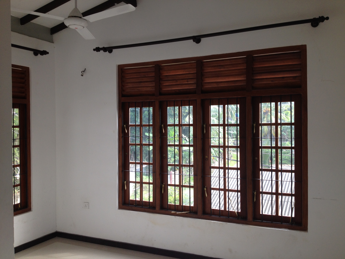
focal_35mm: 35
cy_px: 130
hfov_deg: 52.6
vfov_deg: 40.7
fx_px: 349
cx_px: 172
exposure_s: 1/120
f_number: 2.4
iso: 50
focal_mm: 4.28
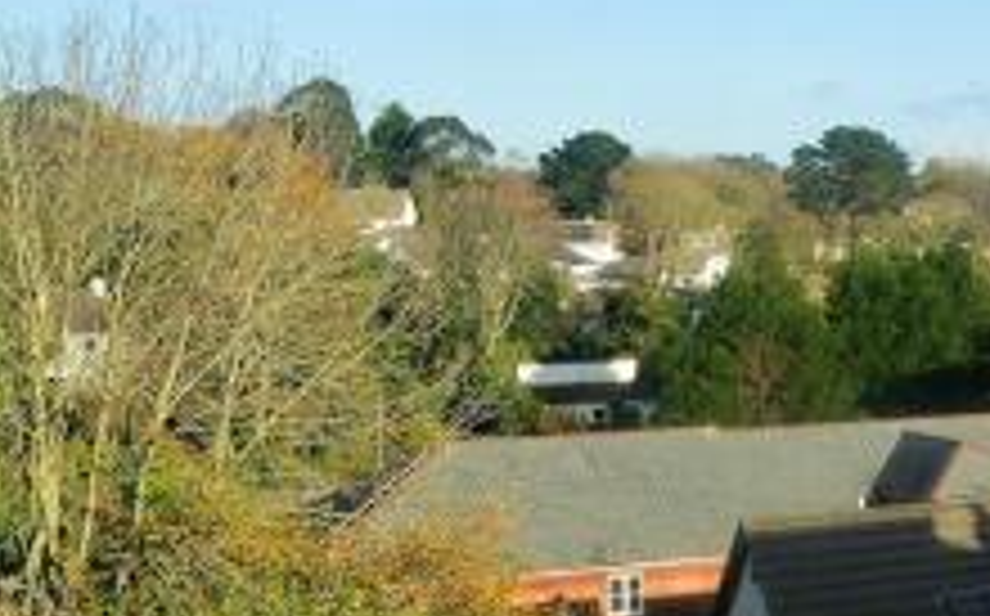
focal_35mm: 64
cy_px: 218
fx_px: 1725
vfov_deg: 20.2
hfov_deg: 29.2
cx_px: 1066
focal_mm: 11
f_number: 4.5
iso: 100
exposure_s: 1/400
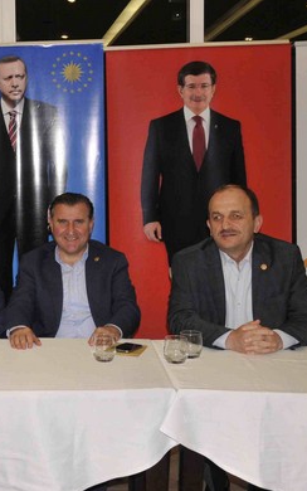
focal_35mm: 63
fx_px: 843
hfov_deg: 19.7
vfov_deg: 32.4
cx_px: -39
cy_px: 218
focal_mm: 24
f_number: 6.3
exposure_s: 1/60
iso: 640
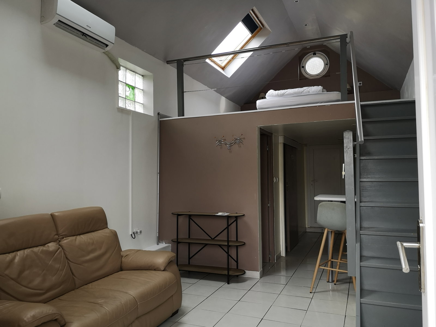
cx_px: 218
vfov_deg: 51.4
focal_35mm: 27
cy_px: 164
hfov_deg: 65.3
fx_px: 340
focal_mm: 5.58
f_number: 1.8
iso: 50
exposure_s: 1/50
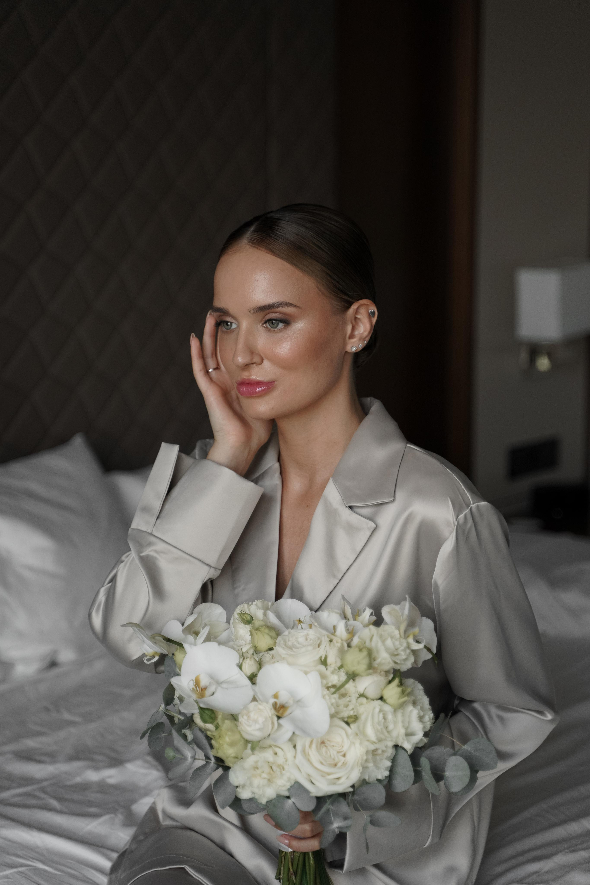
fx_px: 1573
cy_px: 442
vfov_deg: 31.4
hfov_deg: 21.2
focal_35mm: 64
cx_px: 295
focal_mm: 64
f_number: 2.8
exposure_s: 1/800
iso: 800
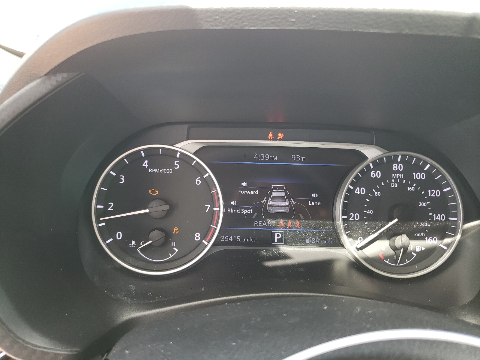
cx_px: 240
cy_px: 180
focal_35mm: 26
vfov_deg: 53.1
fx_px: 361
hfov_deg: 67.3
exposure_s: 1/120
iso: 82
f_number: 1.5
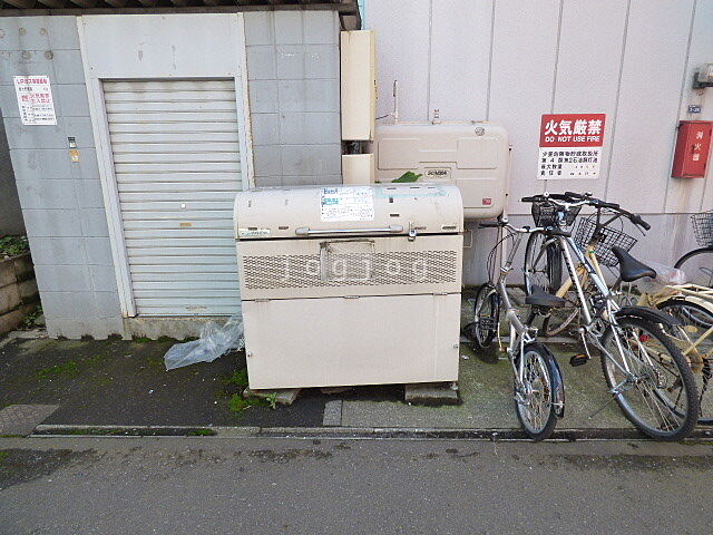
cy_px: 268
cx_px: 356
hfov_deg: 81.7
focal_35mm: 20
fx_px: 412
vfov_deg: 66.0
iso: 160
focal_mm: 3.58
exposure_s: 1/125
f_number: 4.5
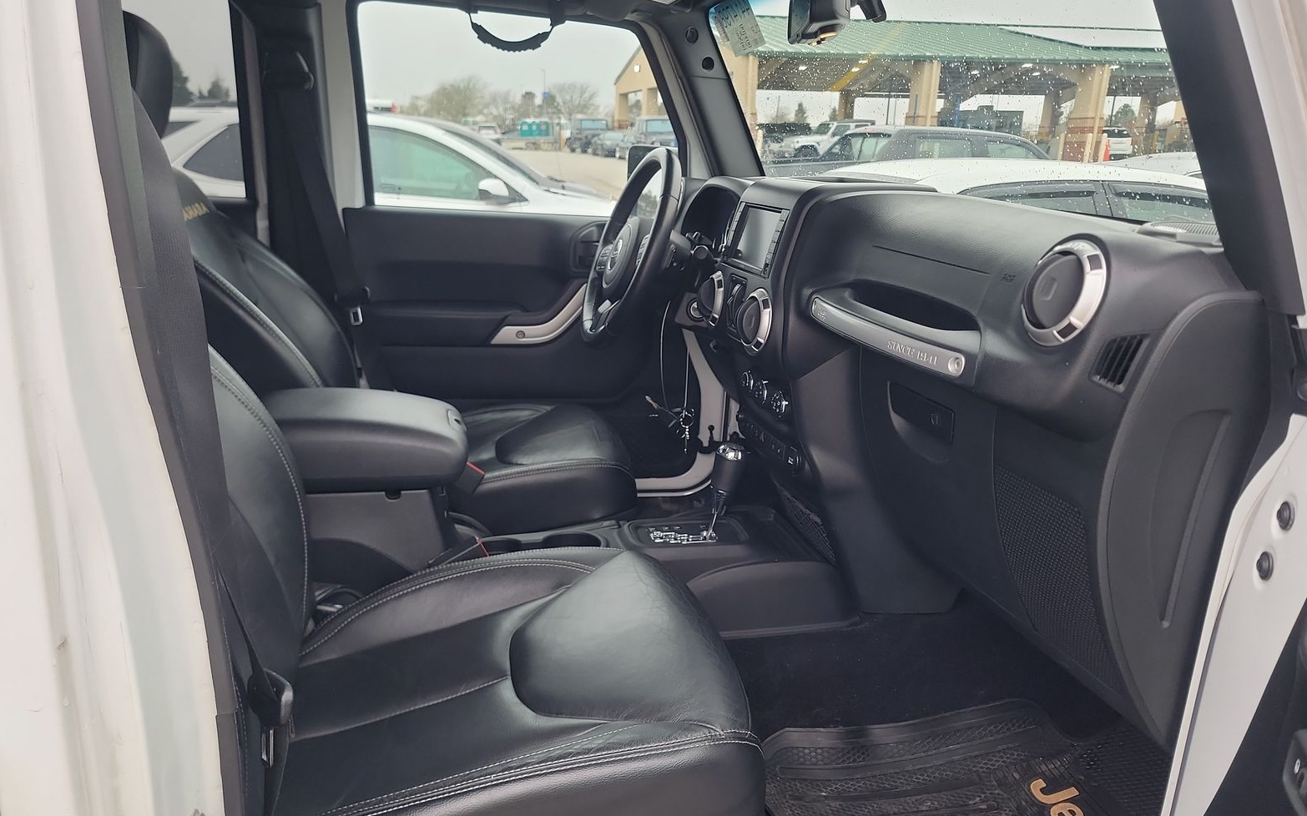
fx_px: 926
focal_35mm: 26
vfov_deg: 47.6
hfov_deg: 70.4
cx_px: 658
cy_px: 428
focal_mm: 6.7
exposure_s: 1/59
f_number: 1.8
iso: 146
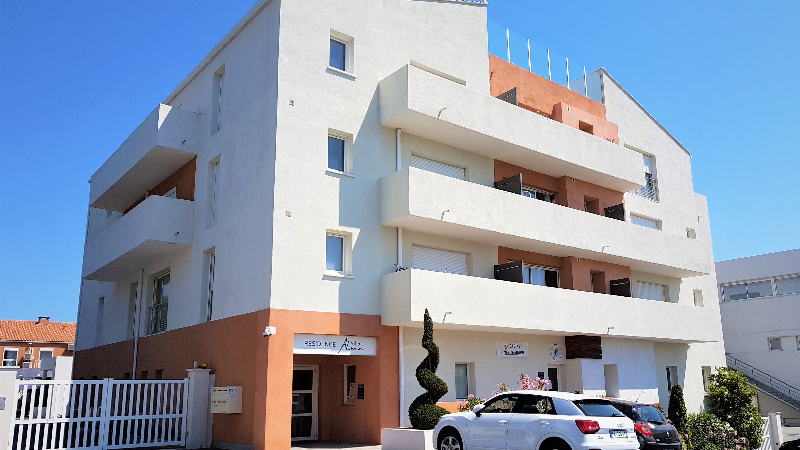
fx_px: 615
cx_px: 409
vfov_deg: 40.2
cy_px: 238
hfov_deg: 66.1
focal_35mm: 29
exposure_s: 1/2856
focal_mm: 4.2
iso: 40
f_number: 1.7
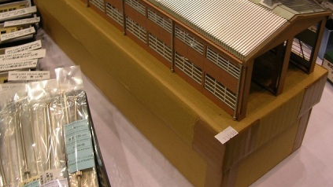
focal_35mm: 45
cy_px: 42
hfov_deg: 45.5
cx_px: 171
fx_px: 397
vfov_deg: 26.1
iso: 50
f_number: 2.8
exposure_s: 1/21.1
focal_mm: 5.8
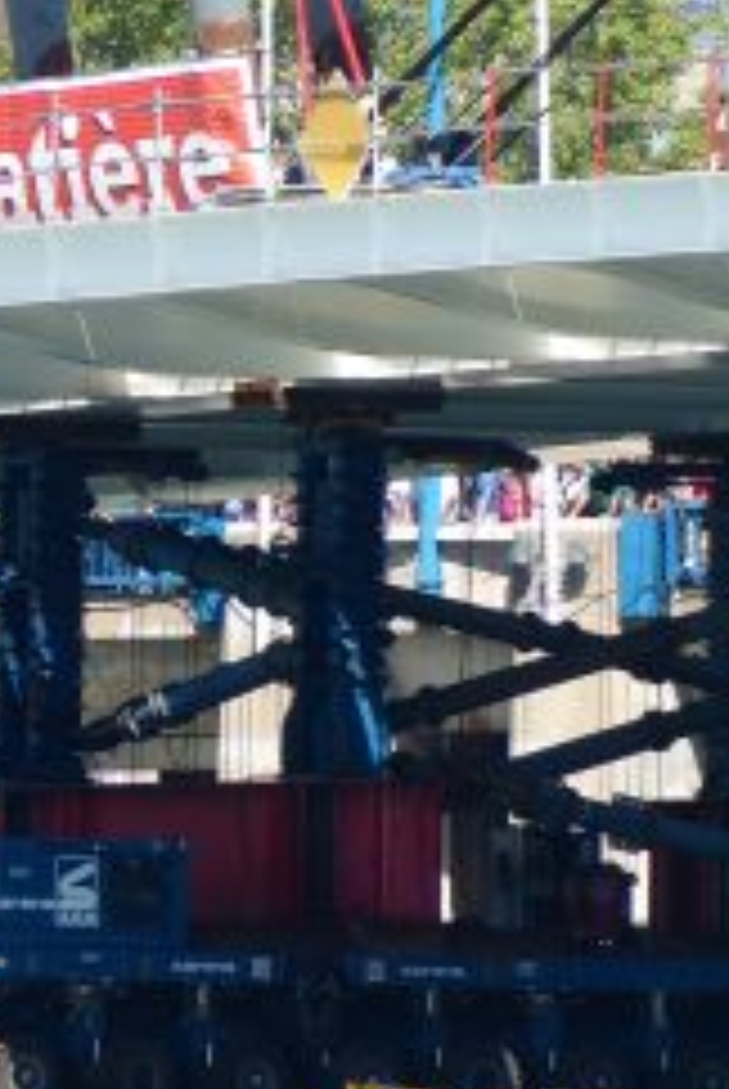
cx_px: -90
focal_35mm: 1288
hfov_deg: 1.1
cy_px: 767
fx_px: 39009
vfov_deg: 1.6
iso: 100
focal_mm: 108
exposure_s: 1/640
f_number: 4
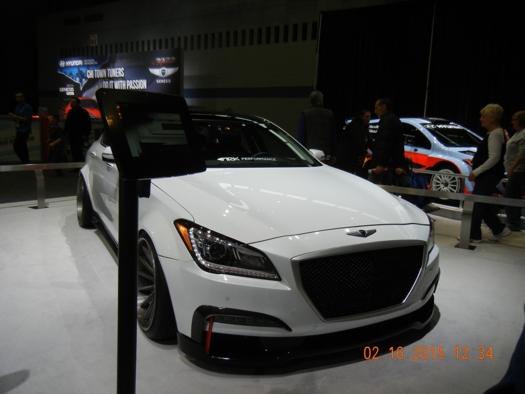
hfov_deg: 60.0
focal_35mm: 30
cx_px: 262
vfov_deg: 46.8
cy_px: 197
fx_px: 455
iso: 160
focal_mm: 5.4
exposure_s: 1/150
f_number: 3.5
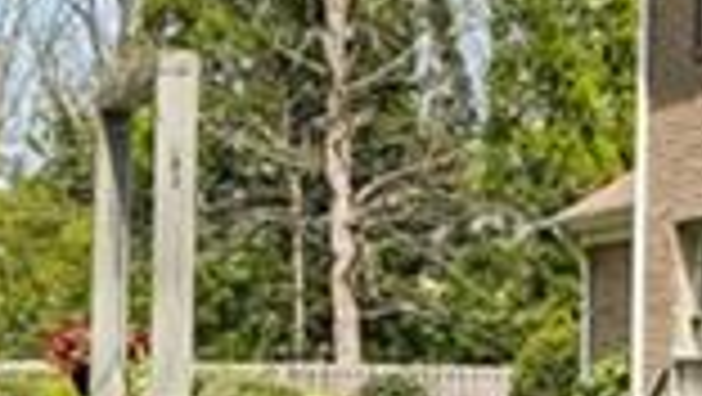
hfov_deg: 15.7
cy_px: 209
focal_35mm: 103
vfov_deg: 11.8
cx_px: 1458
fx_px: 1919
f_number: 8
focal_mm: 10
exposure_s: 1/90
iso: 100
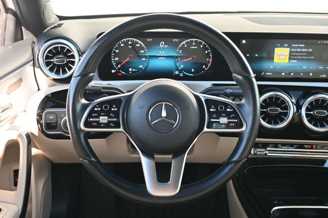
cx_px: 164
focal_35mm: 41
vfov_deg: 32.4
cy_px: 109
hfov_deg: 47.2
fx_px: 376
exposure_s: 1/125
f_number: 4.5
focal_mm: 27.5
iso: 400
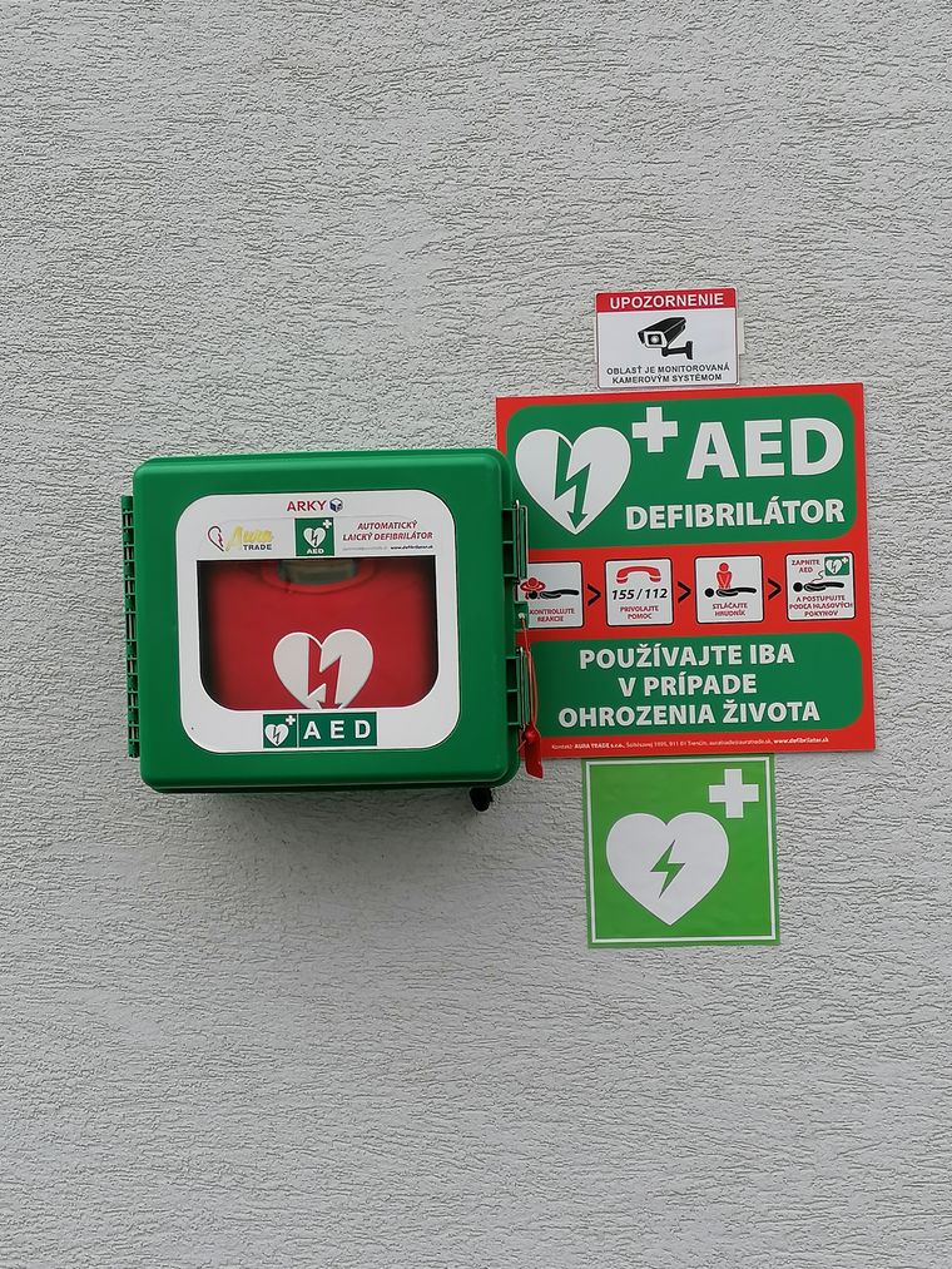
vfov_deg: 35.5
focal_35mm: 54
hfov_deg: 27.0
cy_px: 634
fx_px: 1980
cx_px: 476
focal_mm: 4.75
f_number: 1.8
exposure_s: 1/866
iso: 50
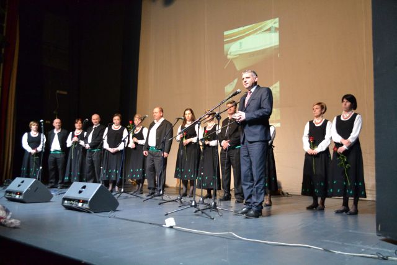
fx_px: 364
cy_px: 132
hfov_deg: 57.2
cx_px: 198
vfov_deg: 40.0
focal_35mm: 33
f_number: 3.8
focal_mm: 22
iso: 3200
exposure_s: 1/40
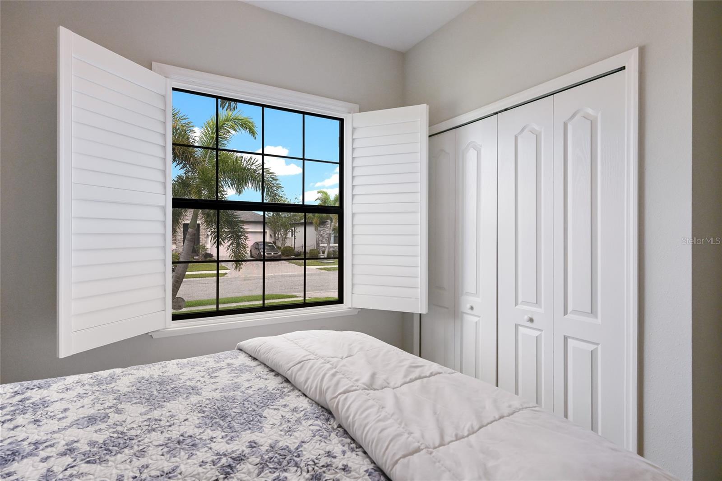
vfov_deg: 67.4
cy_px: 240
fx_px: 361
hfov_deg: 90.0
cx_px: 361
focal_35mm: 18
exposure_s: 1/250
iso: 800
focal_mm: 18
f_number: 8
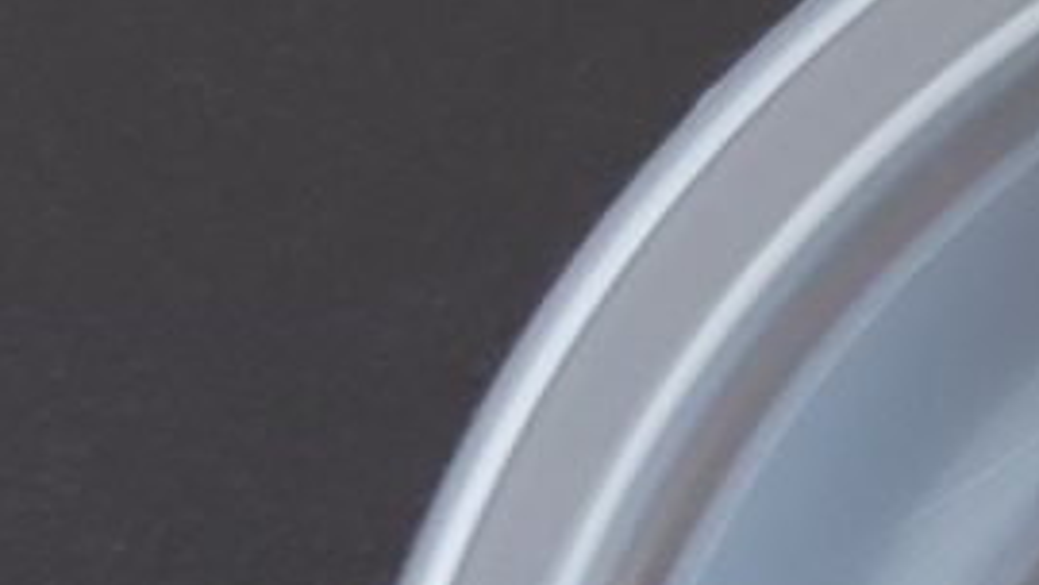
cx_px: 1836
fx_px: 4271
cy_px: 827
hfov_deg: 12.7
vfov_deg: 7.7
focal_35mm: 155
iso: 800
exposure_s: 1/20
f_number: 1.8
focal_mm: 5.23
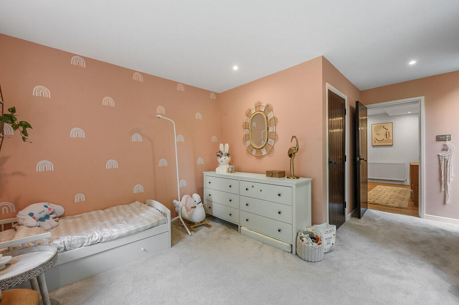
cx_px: 230
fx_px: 178
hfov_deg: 104.3
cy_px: 152
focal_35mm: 14
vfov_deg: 81.1
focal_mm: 14
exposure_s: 1/3
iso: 400
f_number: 8
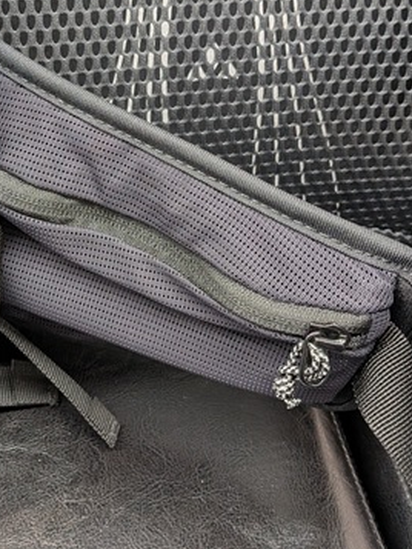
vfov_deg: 43.7
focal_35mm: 43
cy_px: 226
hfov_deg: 33.5
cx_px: 155
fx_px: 682
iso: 28
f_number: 1.7
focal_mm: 4.53
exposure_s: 1/30.1
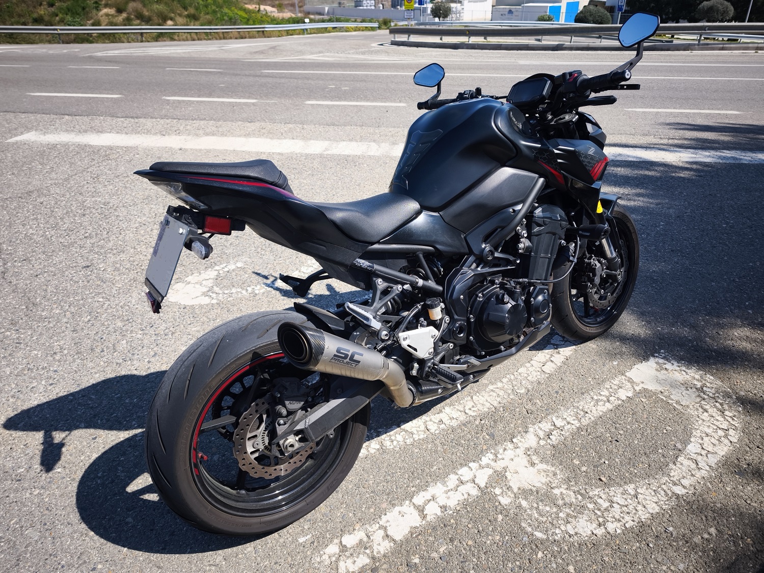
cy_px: 286
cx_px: 382
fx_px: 508
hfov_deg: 73.9
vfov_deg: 58.9
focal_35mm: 23
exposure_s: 1/1402
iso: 50
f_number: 1.6
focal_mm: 6.57
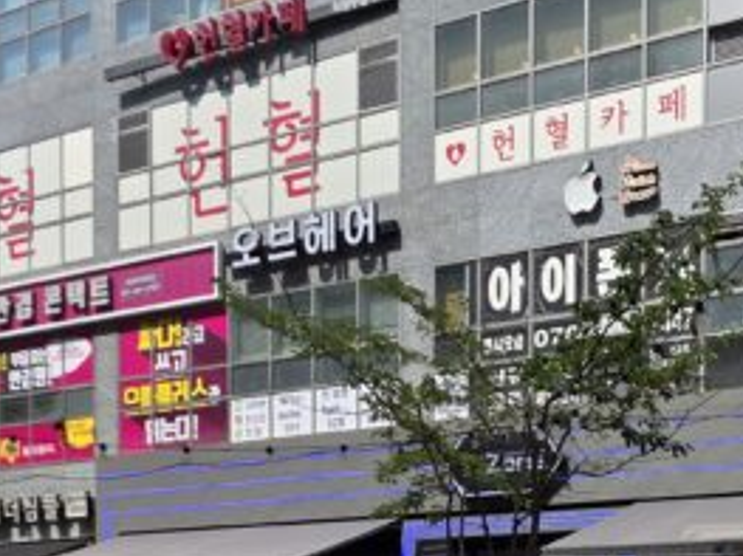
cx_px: 853
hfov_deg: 38.6
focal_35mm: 38
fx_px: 815
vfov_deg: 30.4
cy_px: 708
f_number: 1.9
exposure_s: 1/1910
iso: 40
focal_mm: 2.2
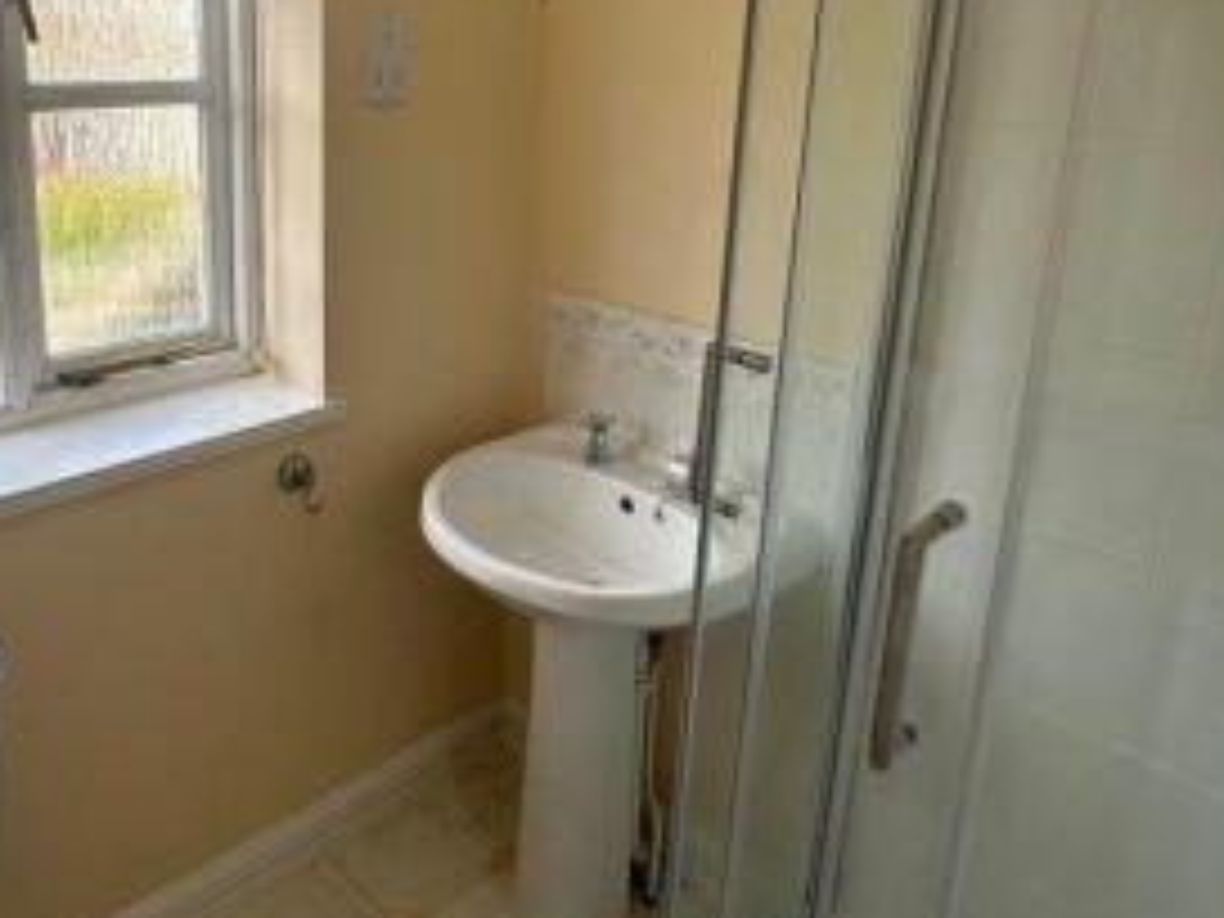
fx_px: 1061
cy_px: 277
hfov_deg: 58.9
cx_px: 434
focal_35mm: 30
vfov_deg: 45.8
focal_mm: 2.22
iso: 40
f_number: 2.2
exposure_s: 1/264
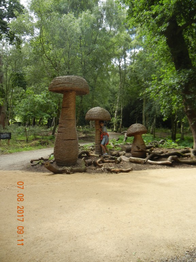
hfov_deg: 46.8
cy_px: 131
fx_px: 226
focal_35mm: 30
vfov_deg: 60.0
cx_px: 98
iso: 160
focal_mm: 5.4
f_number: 3.5
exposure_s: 1/236
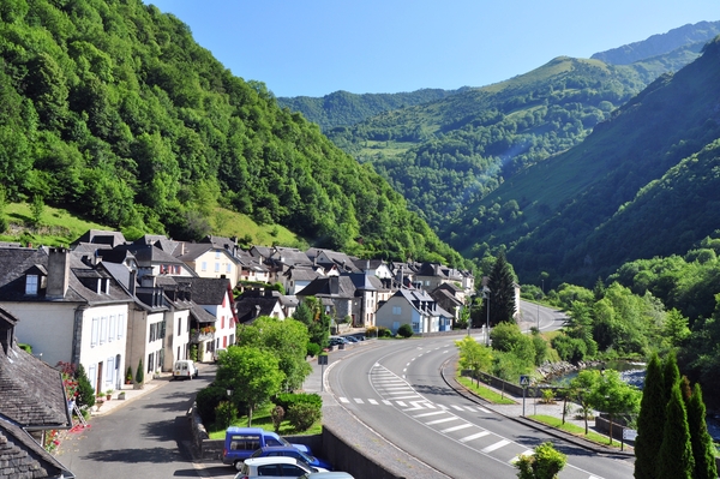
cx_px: 360
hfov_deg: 53.2
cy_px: 240
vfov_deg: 36.8
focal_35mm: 36
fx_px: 719
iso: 200
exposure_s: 1/125
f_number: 8
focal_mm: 24
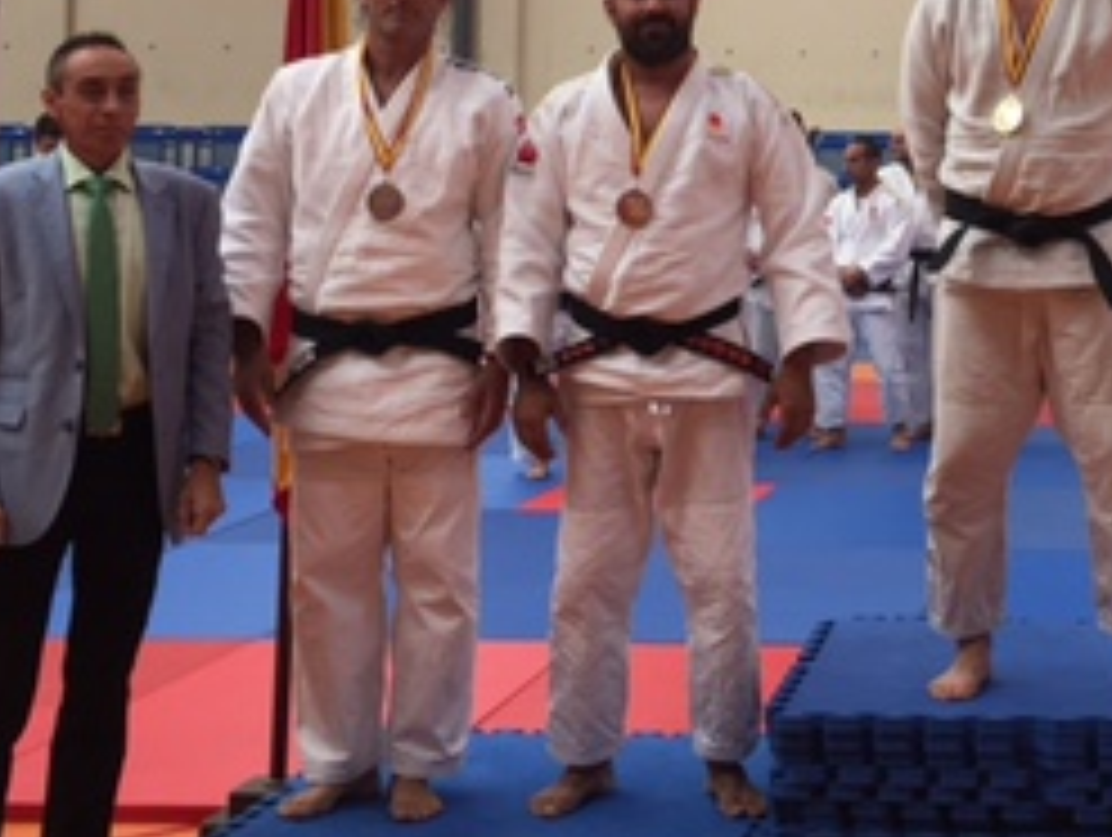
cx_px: 1062
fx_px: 2413
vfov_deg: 19.4
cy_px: 140
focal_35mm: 75
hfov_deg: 24.9
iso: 32
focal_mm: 4.15
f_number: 2.2
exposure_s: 1/50
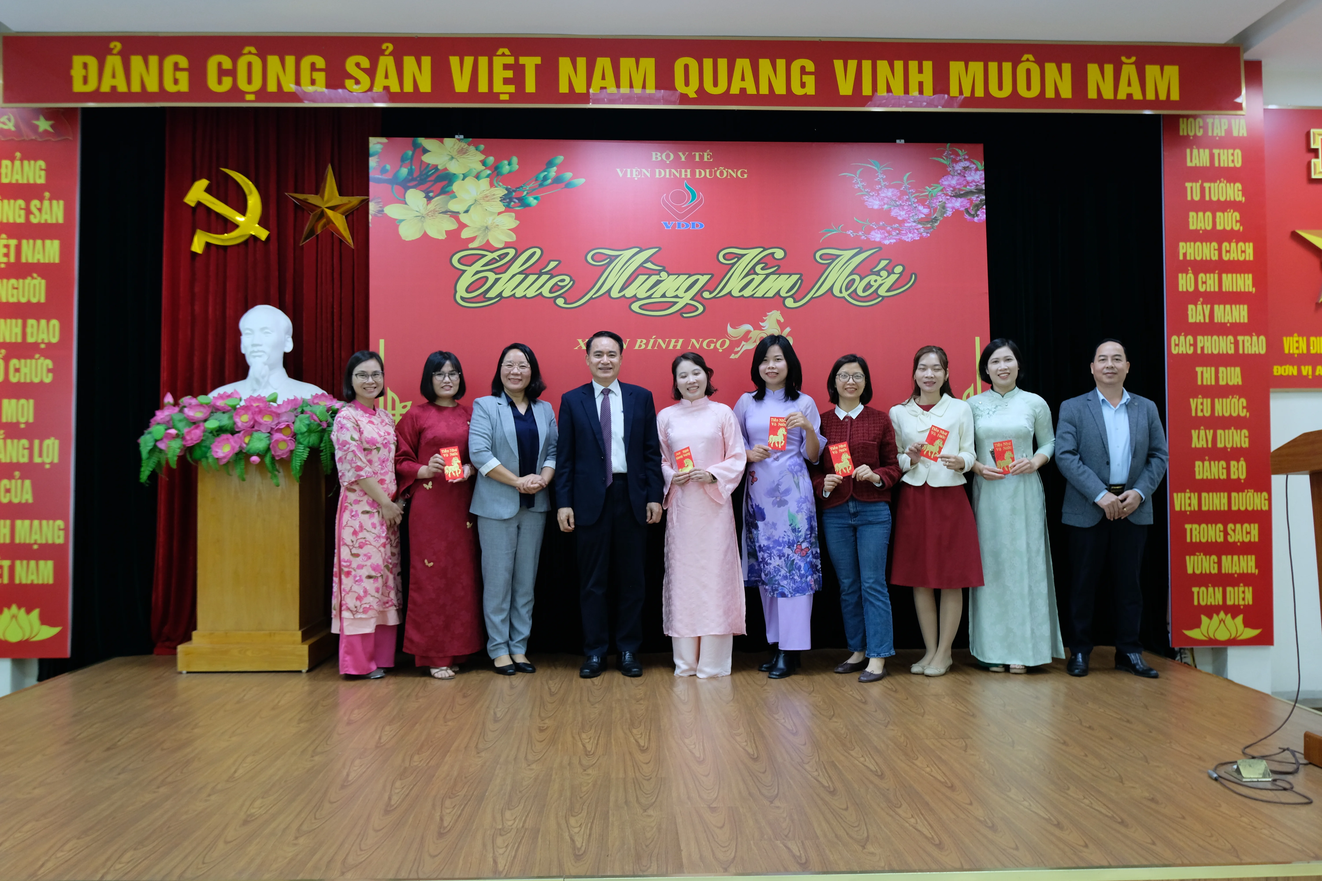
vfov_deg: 43.6
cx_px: 661
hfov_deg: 61.9
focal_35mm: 30
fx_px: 1102
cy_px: 440
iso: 800
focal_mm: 19.7
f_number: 4
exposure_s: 1/30
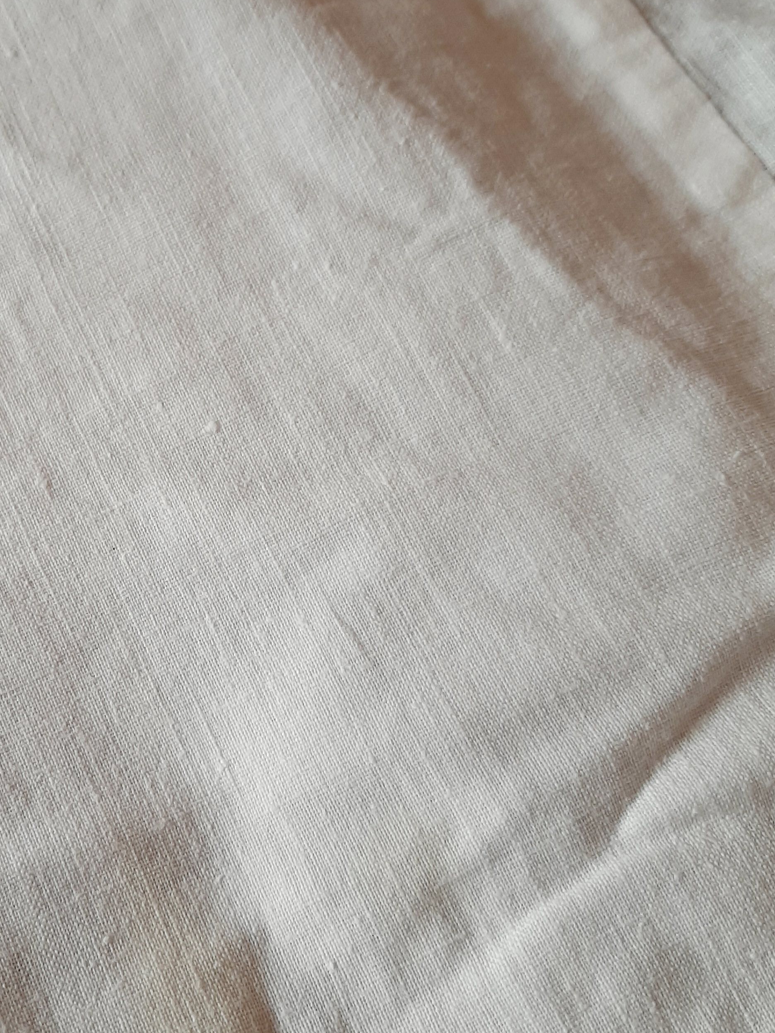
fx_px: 1254
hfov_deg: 33.6
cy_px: 492
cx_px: 189
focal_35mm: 42
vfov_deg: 44.8
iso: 40
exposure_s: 1/109
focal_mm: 3.93
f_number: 1.7
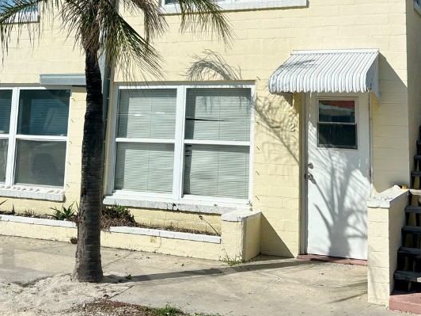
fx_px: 608
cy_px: 17
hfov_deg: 38.1
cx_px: 243
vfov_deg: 27.8
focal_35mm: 50
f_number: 1.6
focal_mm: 5.96
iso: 50
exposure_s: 1/7692
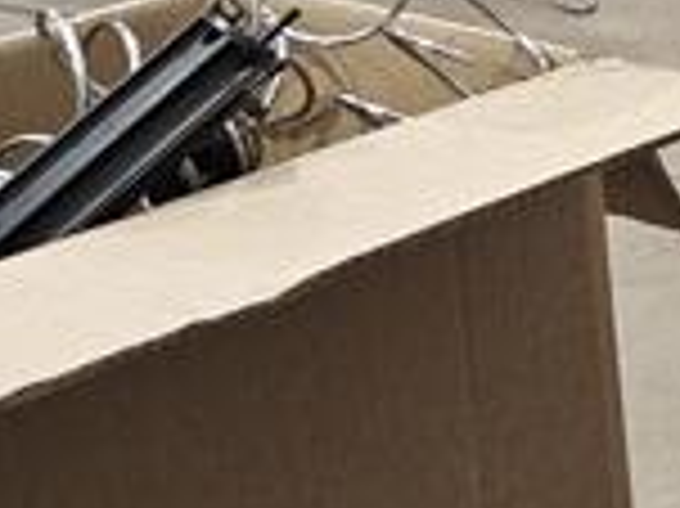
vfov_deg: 9.2
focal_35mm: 156
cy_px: -319
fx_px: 3062
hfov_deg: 9.6
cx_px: 2076
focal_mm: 5.4
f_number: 1.8
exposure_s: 1/100
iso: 160
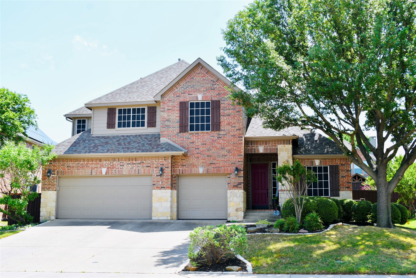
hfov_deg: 43.6
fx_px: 520
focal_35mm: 45
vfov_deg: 29.9
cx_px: 208
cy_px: 139
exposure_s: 1/160
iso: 100
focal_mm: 30
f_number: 8
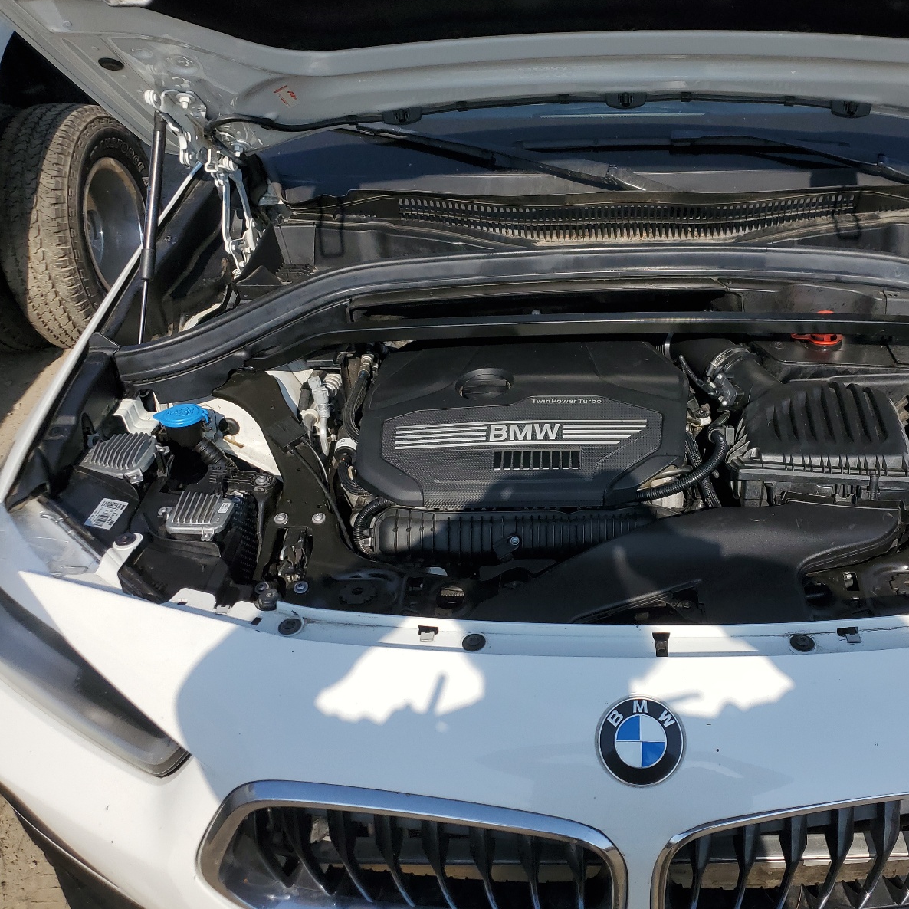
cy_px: 450
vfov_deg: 52.5
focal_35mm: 31
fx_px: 921
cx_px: 607
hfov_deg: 51.5
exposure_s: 1/5000
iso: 50
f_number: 1.5
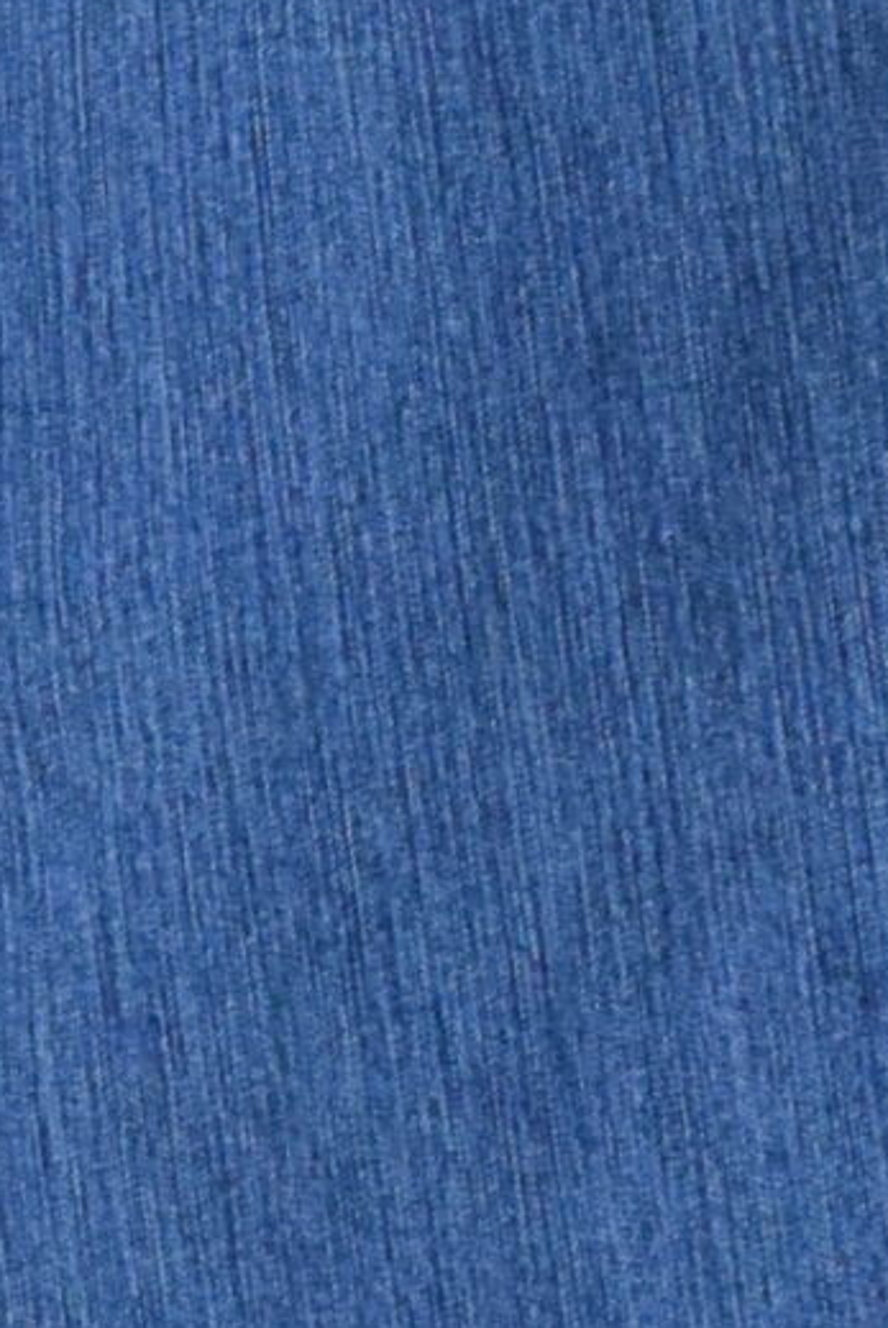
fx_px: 12812
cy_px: 138
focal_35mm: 347
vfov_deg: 5.9
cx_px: -691
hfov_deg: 3.9
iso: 3200
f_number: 11
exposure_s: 1/250
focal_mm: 30
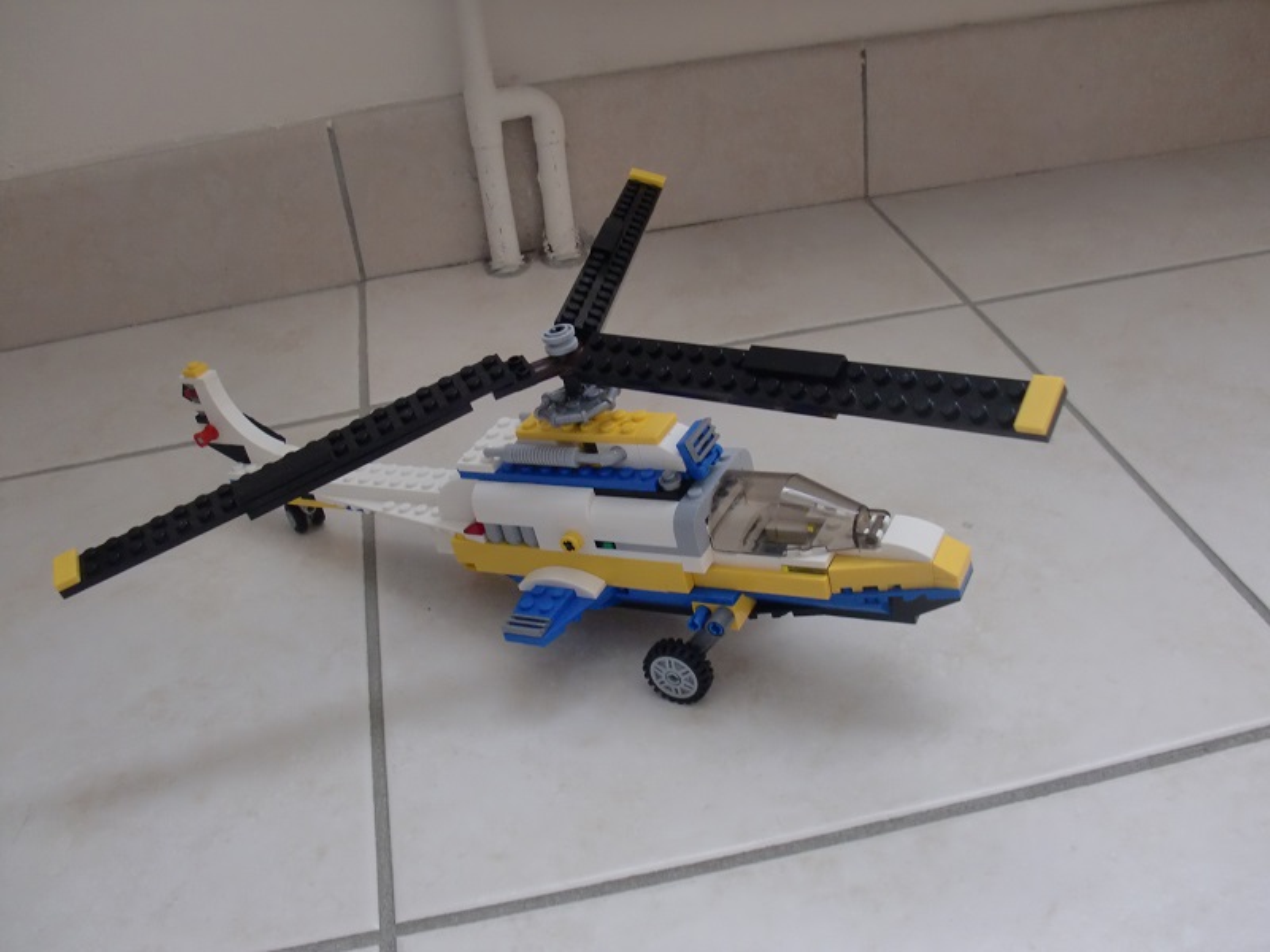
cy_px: 476
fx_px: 1321
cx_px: 635
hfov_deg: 51.4
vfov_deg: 39.7
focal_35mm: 36
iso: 250
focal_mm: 6.3
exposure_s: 1/60
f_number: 2.8
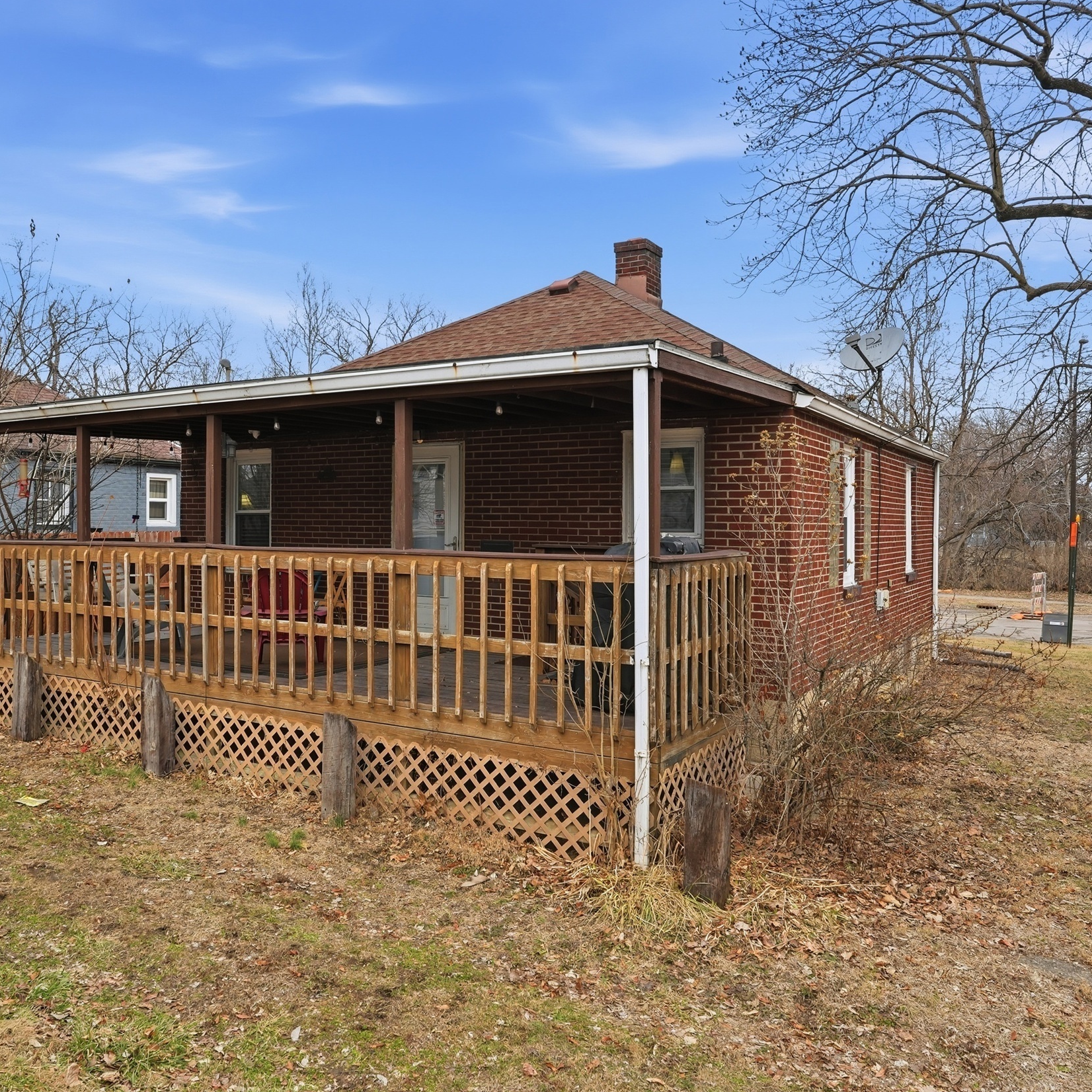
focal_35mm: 27
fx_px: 964
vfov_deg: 59.1
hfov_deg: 58.7
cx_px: 444
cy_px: 548
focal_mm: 21
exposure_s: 1/1000
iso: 250
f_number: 9
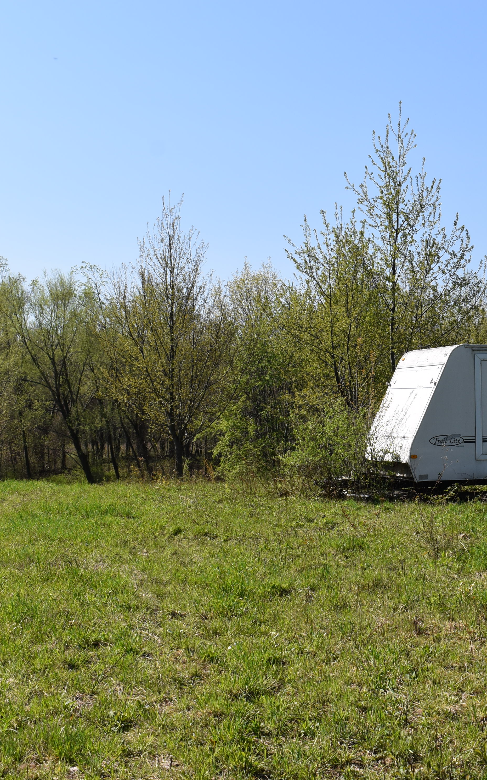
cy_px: 389
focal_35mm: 60
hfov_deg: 21.3
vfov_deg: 34.0
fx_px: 1274
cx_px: 409
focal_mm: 26
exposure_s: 1/400
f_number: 10
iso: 200
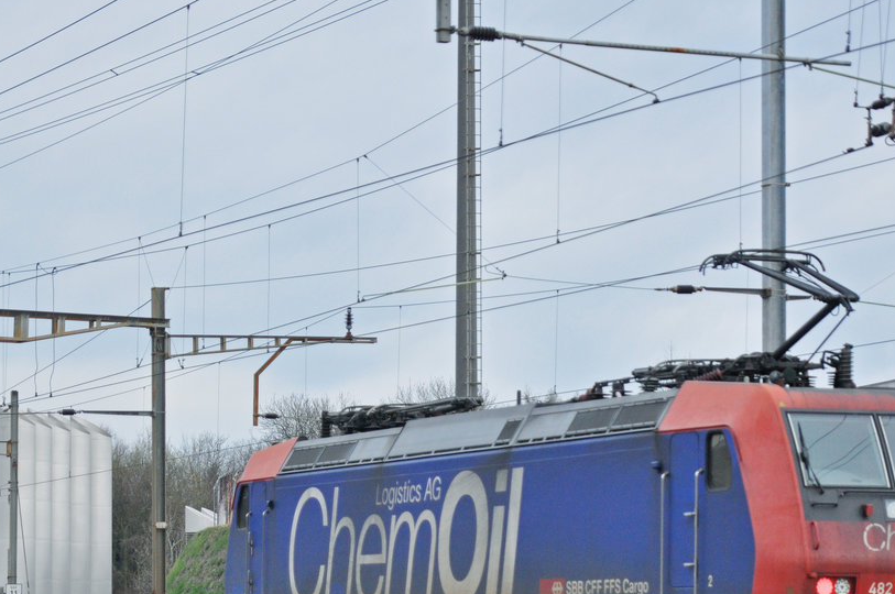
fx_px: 3849
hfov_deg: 13.3
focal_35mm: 155
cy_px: 392
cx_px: 549
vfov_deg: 8.8
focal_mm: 70
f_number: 2.8
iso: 720
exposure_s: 1/800
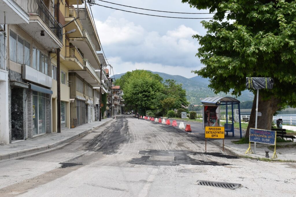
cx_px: 148
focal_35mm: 42
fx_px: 345
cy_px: 98
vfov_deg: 31.9
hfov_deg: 46.4
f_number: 18
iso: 100
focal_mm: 28
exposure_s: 1/60
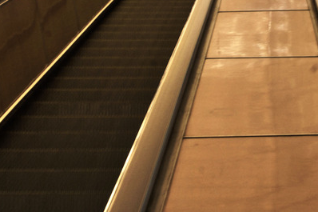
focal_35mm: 135
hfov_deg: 15.1
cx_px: 265
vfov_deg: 10.1
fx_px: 1192
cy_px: 3
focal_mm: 28
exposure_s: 2.5
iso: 80
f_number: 22
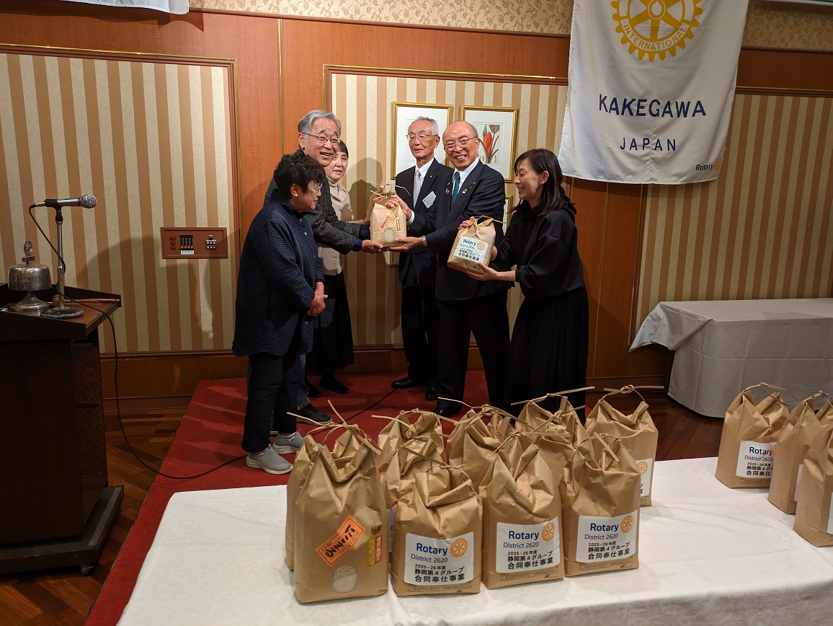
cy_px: 313
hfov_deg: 69.4
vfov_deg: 54.9
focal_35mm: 25
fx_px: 602
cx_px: 416
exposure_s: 1/120
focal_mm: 5.43
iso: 456
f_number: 1.89
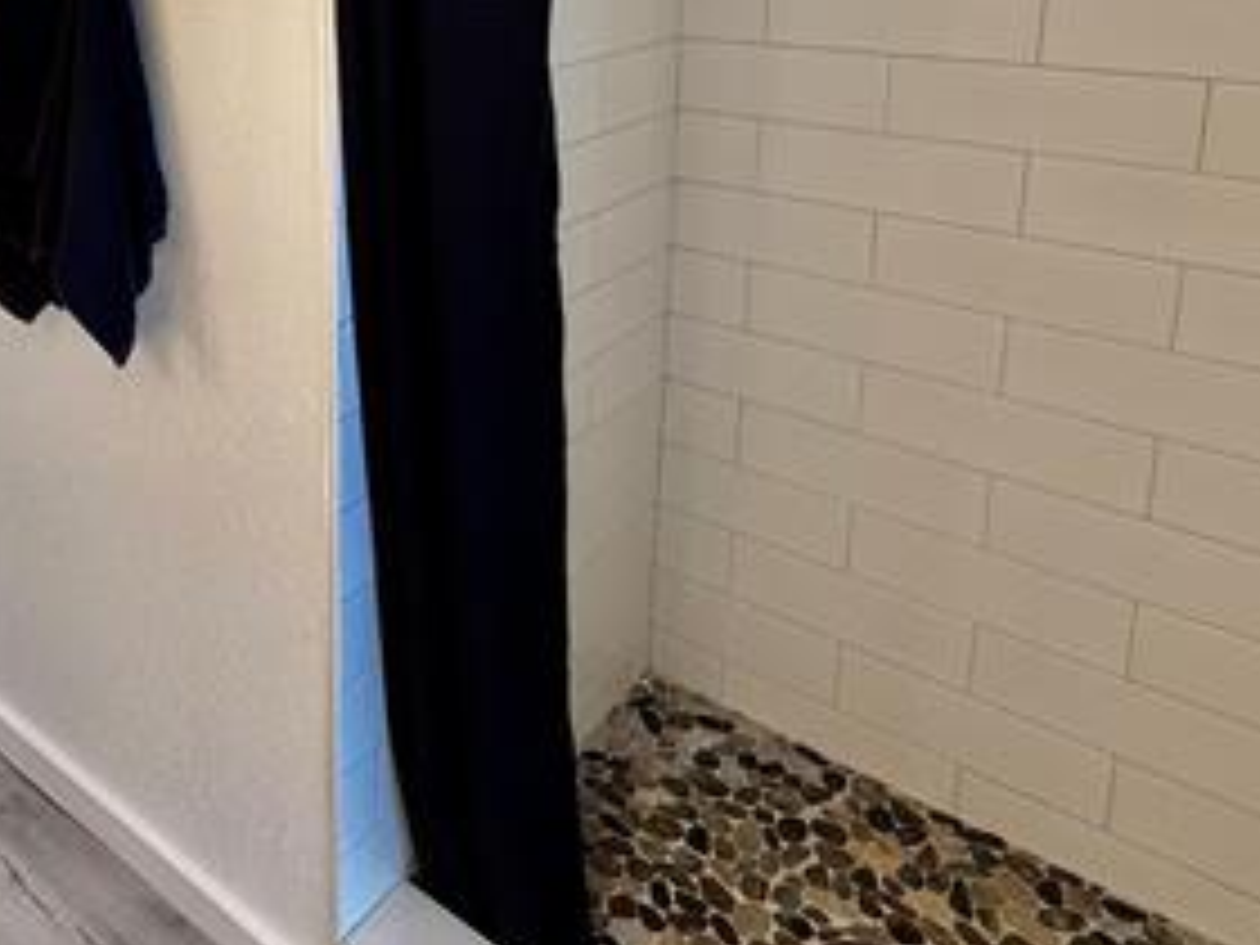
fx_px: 1165
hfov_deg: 53.1
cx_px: 252
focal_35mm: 32
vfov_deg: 40.8
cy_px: 99
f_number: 2.2
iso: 64
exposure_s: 1/120
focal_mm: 2.22
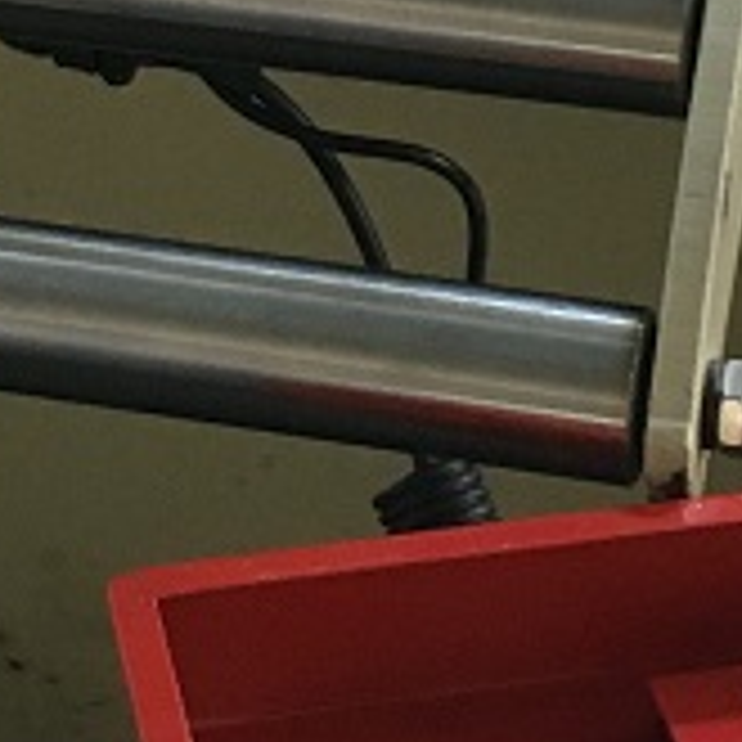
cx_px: 346
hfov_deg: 12.1
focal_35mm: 144
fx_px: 3492
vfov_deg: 11.6
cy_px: -396
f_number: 2.2
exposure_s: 1/33
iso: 200
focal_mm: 4.15
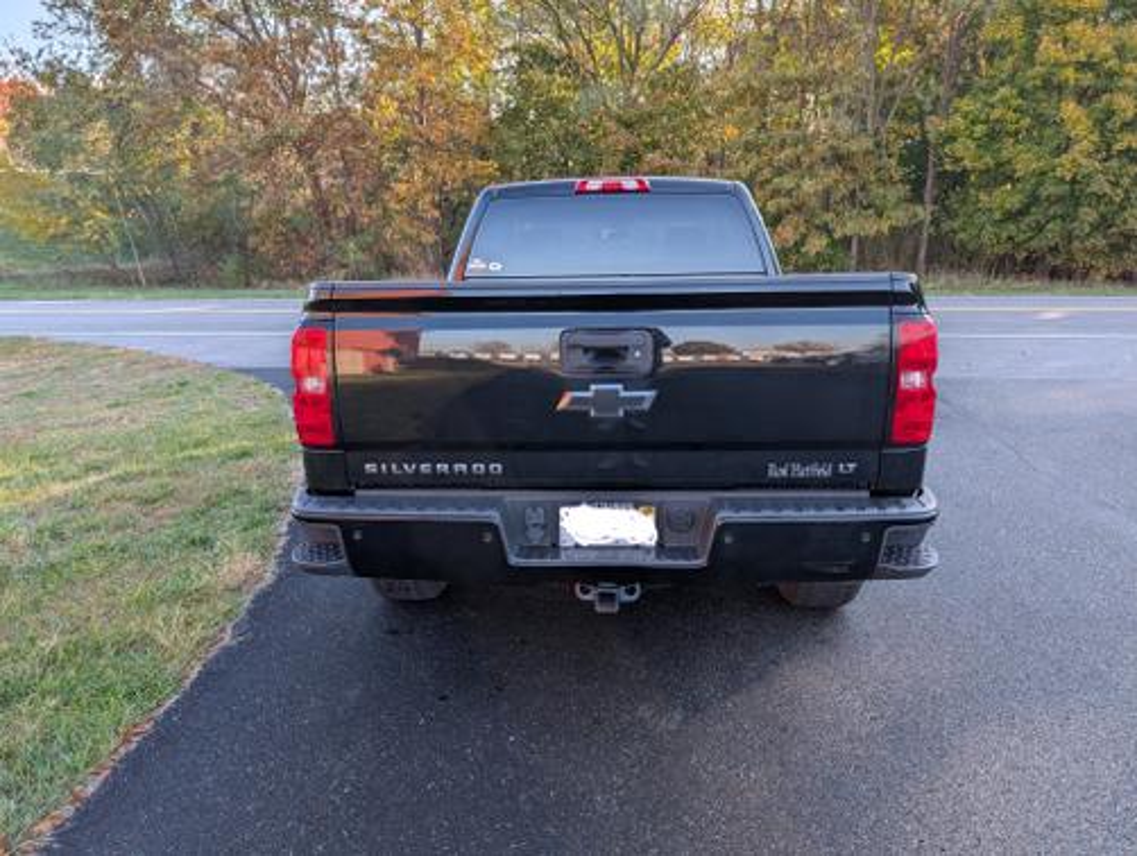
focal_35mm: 24
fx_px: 789
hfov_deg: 71.5
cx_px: 568
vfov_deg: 56.9
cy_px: 428
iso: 25
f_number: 1.68
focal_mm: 6.9
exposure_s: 1/917
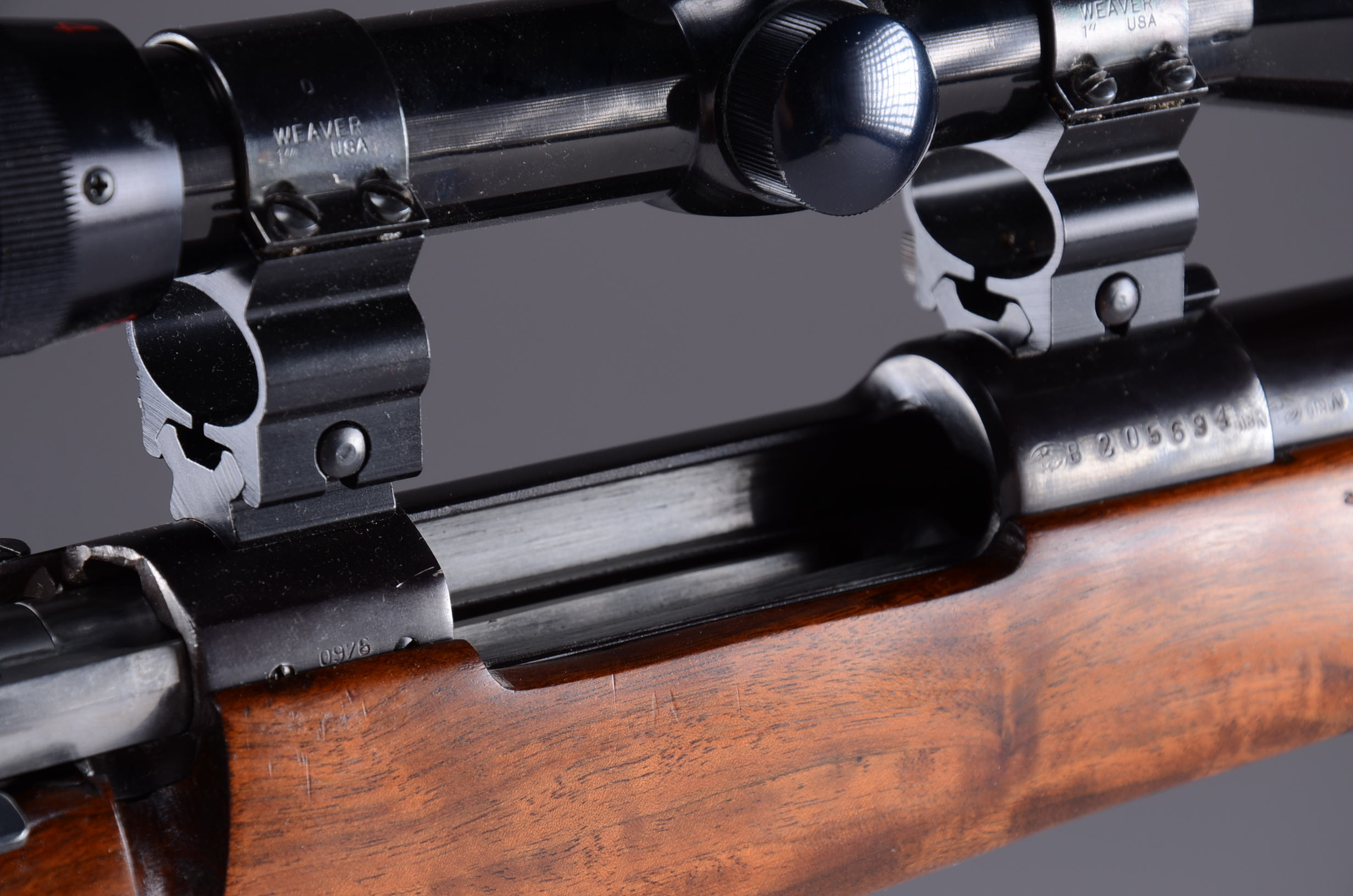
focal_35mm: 158
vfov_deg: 8.7
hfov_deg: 13.1
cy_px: 448
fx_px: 5907
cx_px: 676
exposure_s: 1/80
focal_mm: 105
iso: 125
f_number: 10
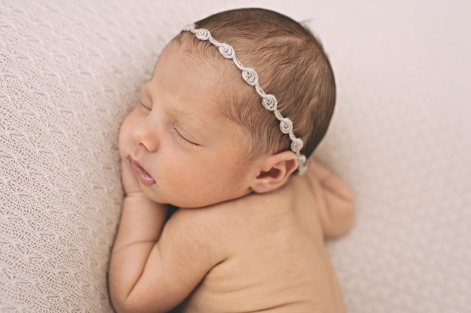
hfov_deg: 54.5
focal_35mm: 35
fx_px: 458
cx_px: 236
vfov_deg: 37.8
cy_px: 156
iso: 500
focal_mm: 35
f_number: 3.2
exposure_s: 1/200
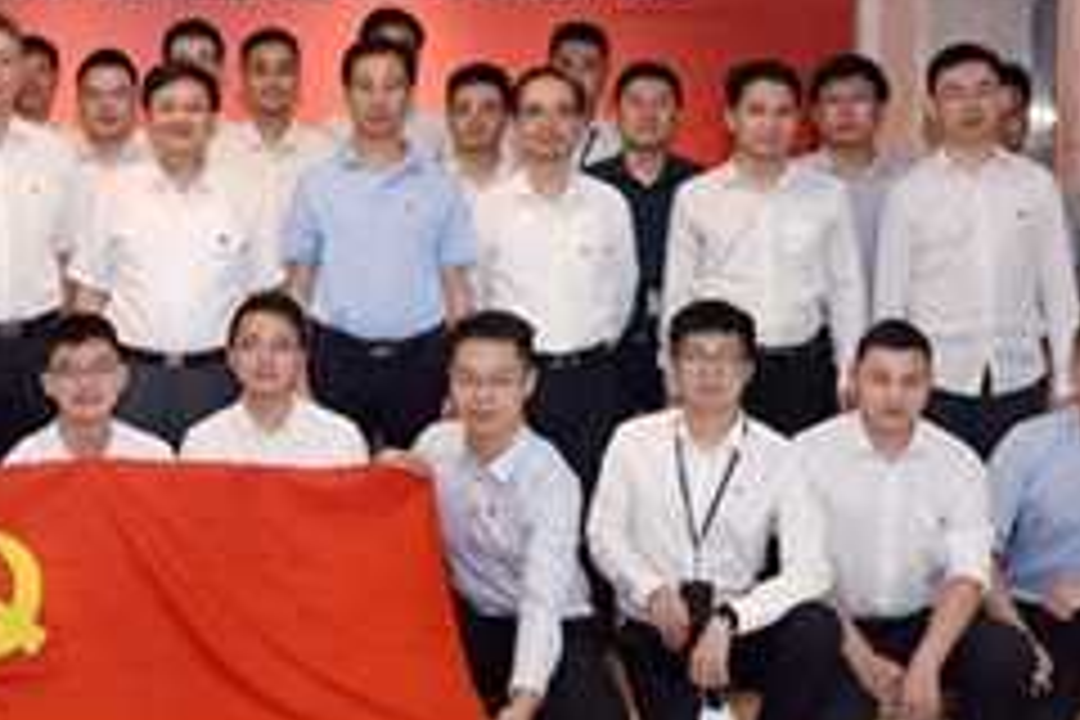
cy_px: 230
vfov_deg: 22.5
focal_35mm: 60
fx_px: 1800
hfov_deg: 31.7
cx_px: 99
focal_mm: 24
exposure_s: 1/160
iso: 640
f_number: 5
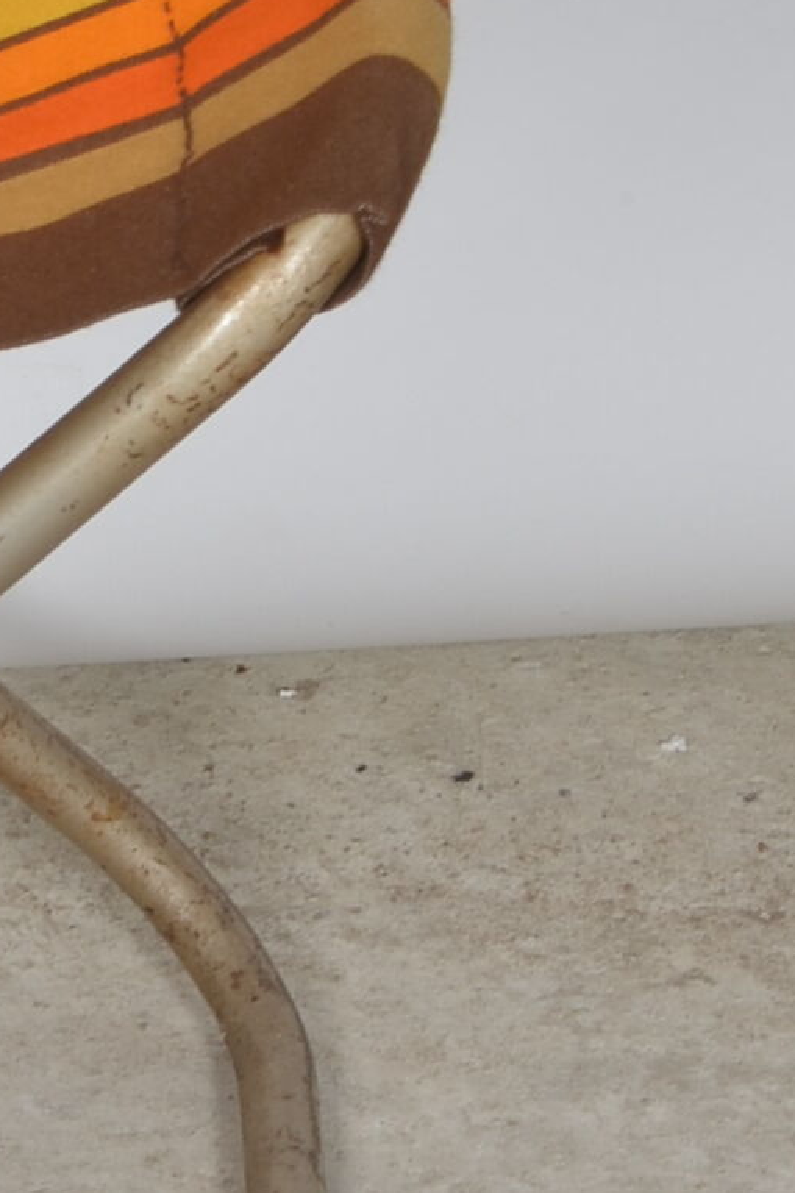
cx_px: -806
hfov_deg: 3.8
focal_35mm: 362
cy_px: -484
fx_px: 11996
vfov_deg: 5.6
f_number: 11
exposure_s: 1/125
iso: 100
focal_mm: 50
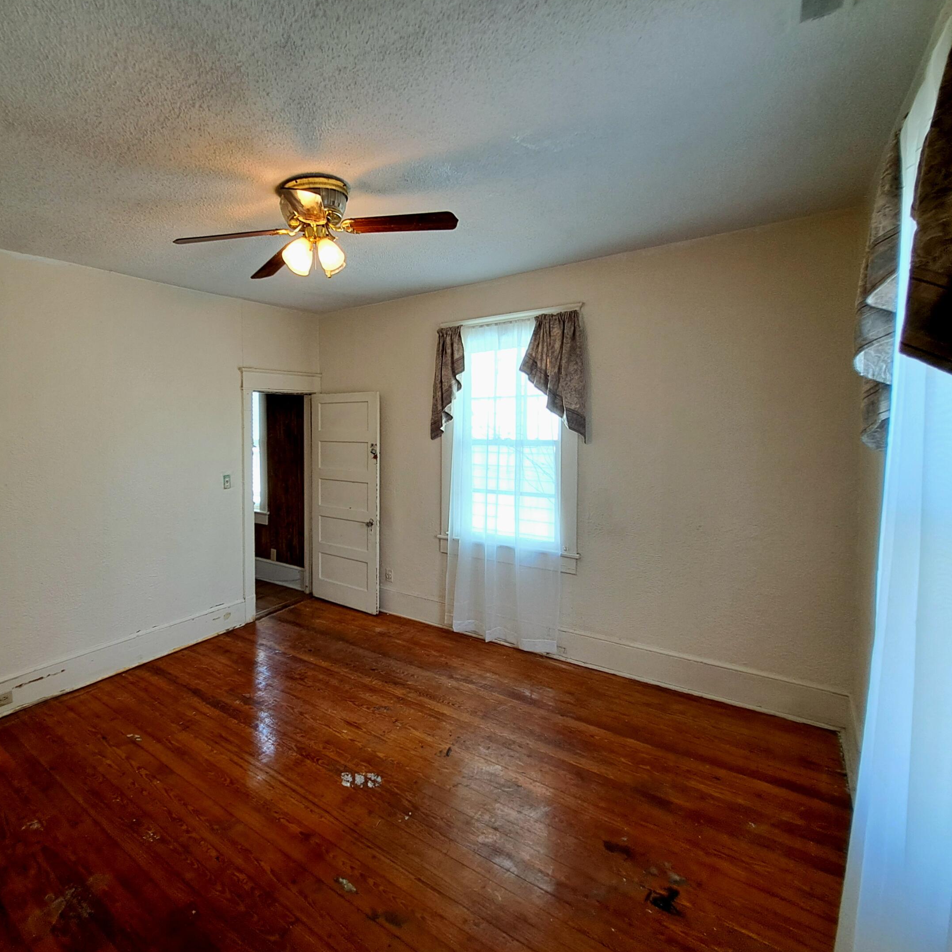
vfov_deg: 87.4
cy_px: 463
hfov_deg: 84.8
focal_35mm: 16
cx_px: 327
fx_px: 498
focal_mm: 1.74
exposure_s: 1/50
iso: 50
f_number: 2.2
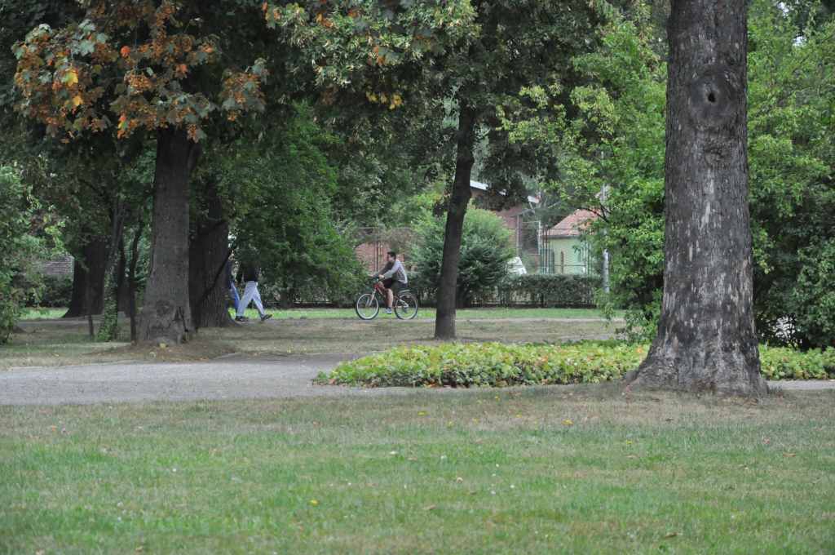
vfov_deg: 8.7
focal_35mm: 158
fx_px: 3648
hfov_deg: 13.1
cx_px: 418
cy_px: 278
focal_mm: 105
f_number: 8
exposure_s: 1/1000
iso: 2000
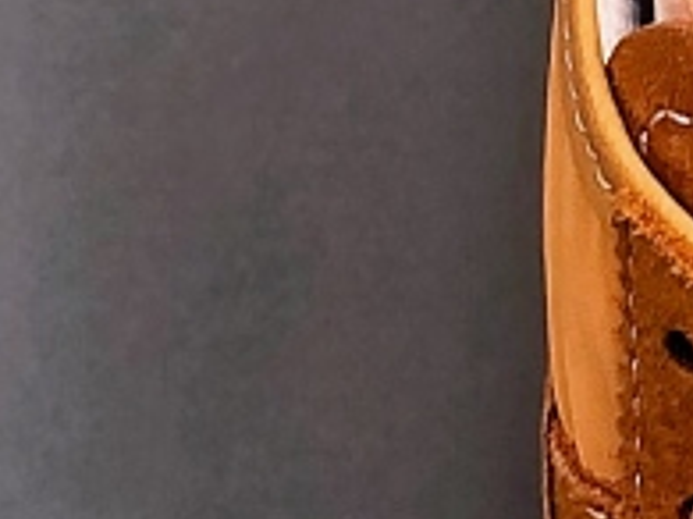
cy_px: 579
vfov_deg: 3.5
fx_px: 8423
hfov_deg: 4.7
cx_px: 39
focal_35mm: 421
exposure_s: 1/100
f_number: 2.8
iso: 40
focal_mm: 6.6
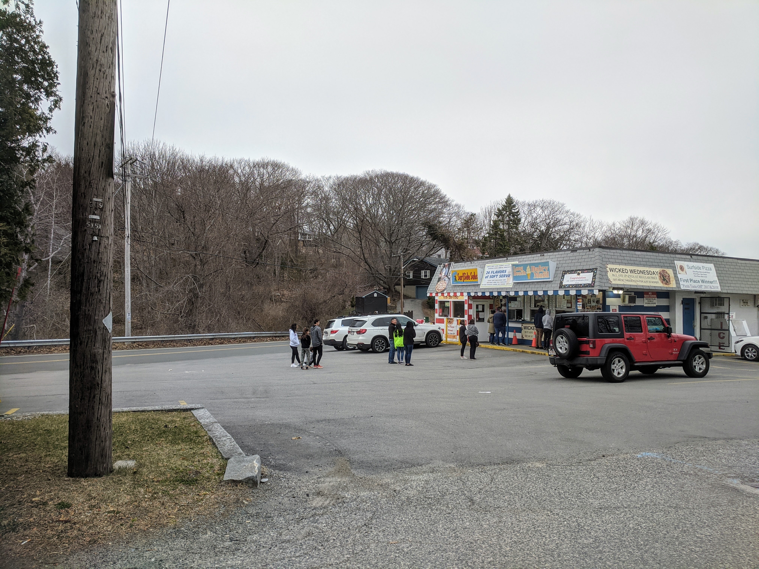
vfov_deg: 53.1
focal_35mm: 26
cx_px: 380
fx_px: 570
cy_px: 284
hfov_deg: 67.3
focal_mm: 4.67
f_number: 2
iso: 61
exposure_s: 1/475
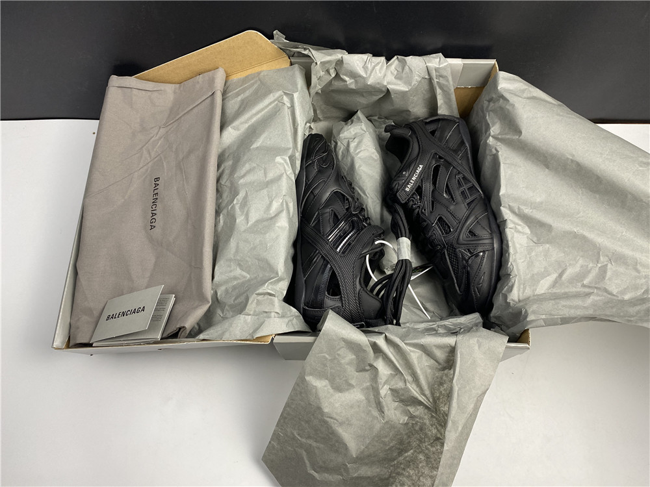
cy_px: 244
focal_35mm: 26
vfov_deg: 53.1
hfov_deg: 67.3
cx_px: 325
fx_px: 488
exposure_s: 1/121
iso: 125
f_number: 1.8
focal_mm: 4.25
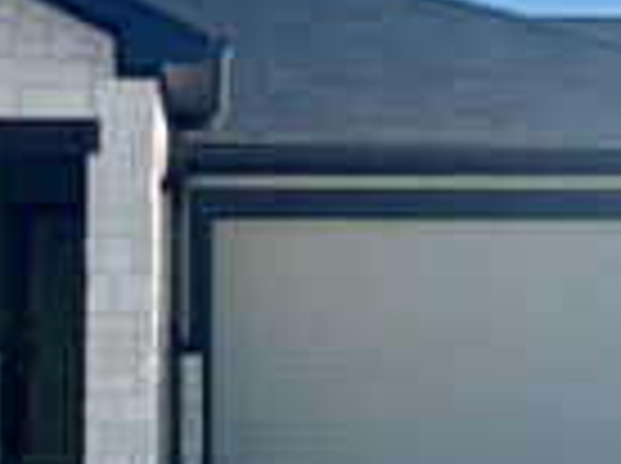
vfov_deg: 16.9
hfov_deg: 22.5
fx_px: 1558
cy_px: 218
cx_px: 212
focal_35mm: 87
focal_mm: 6.76
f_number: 1.78
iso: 80
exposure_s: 1/4608
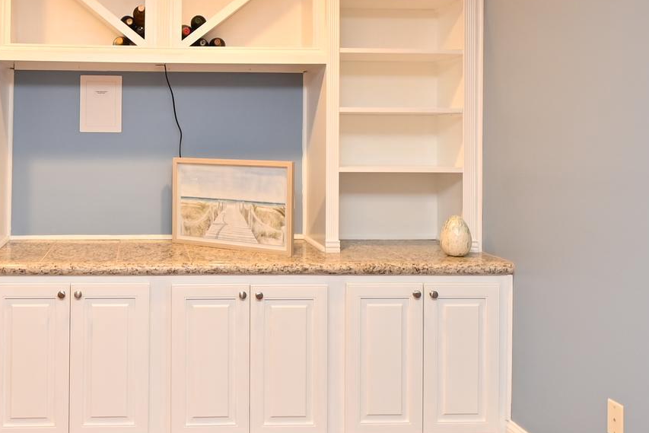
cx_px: 160
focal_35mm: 36
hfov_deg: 50.8
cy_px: 107
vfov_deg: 36.0
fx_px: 649
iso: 200
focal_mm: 10
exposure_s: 1/13
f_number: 7.1
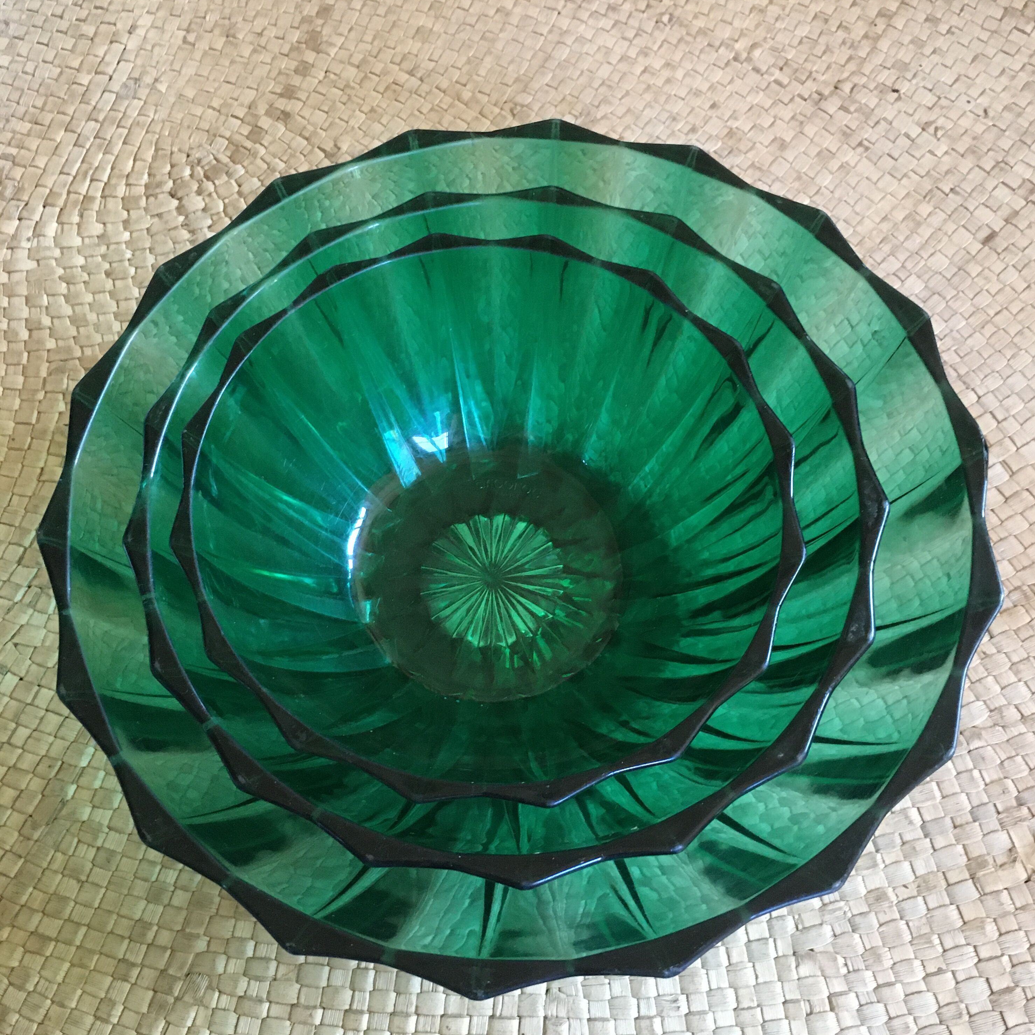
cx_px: 518
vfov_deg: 47.2
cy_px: 529
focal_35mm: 35
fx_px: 1184
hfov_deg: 47.2
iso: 200
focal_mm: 4.15
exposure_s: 1/25
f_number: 2.2
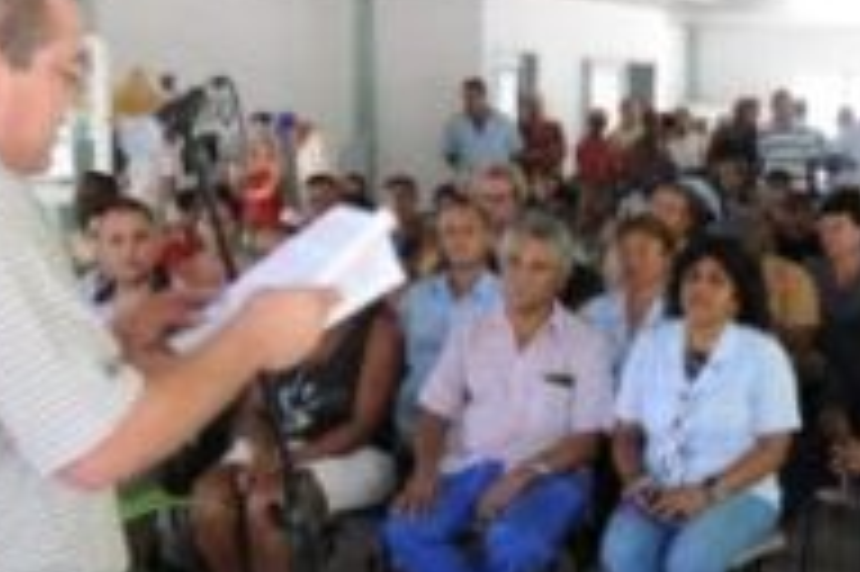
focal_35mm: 77
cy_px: 365
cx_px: 635
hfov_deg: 26.0
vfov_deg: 17.7
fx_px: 1838
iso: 400
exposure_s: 1/40
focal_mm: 24
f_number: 3.8
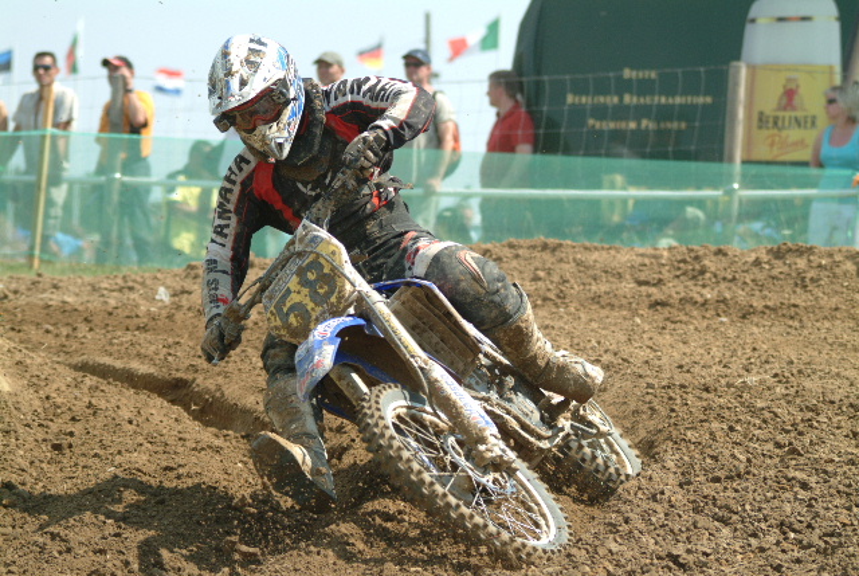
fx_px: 4625
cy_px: 288
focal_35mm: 194
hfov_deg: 10.6
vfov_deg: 7.1
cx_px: 430
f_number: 5.6
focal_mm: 129
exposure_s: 1/1000
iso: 400
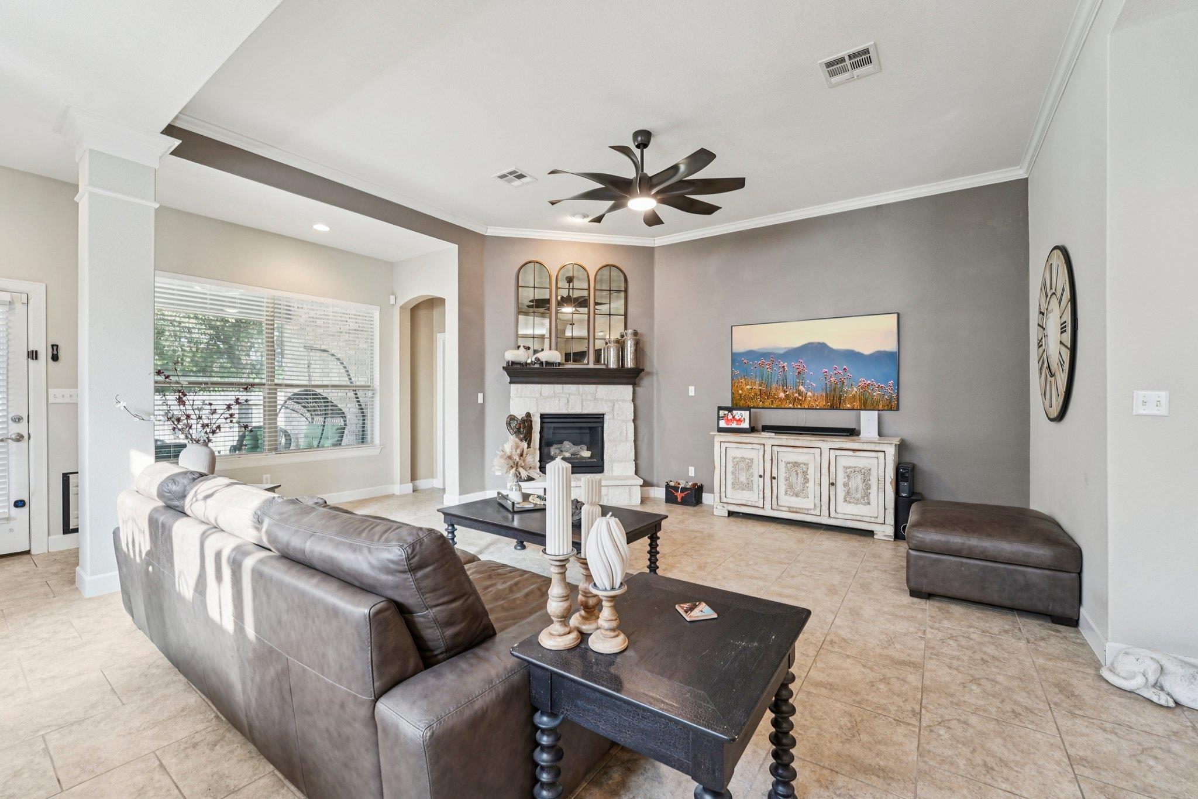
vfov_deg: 81.2
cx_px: 599
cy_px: 400
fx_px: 466
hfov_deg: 104.3
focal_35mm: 14
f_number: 8
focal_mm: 14
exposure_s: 1/15
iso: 400
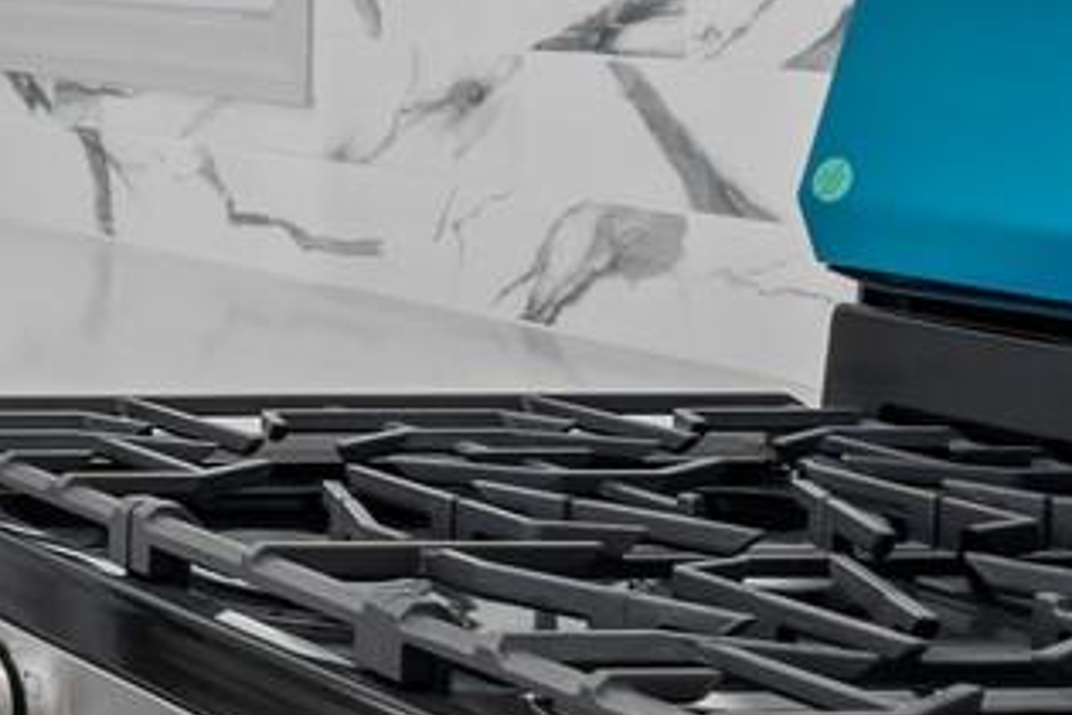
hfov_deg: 14.8
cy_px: -100
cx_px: -1446
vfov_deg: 14.6
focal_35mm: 91
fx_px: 2710
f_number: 10
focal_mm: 14
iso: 200
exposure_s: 1/2.5
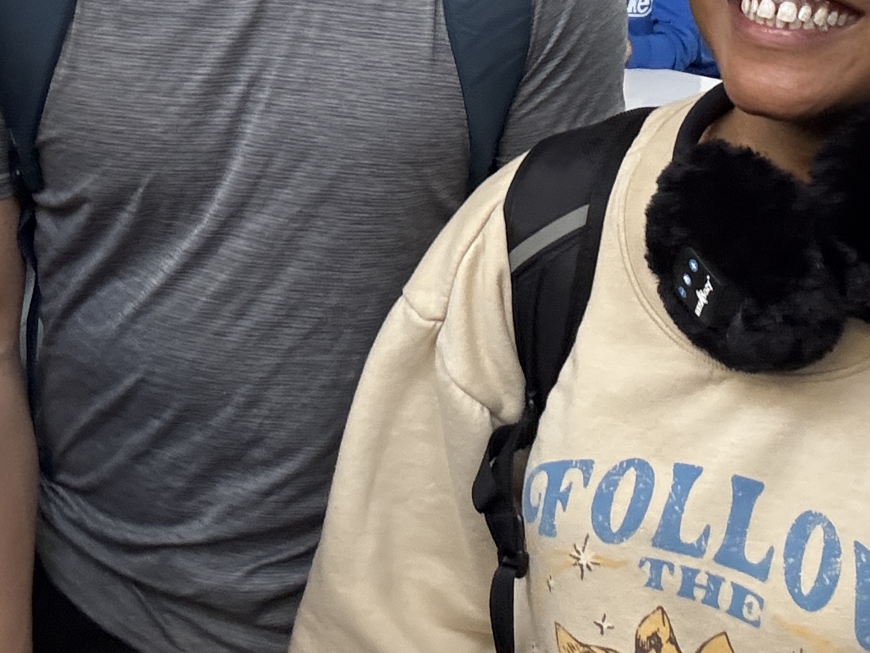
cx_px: 462
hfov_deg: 28.6
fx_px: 1709
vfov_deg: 20.5
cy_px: -80
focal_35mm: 68
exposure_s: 1/60
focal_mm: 2.69
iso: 250
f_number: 1.9
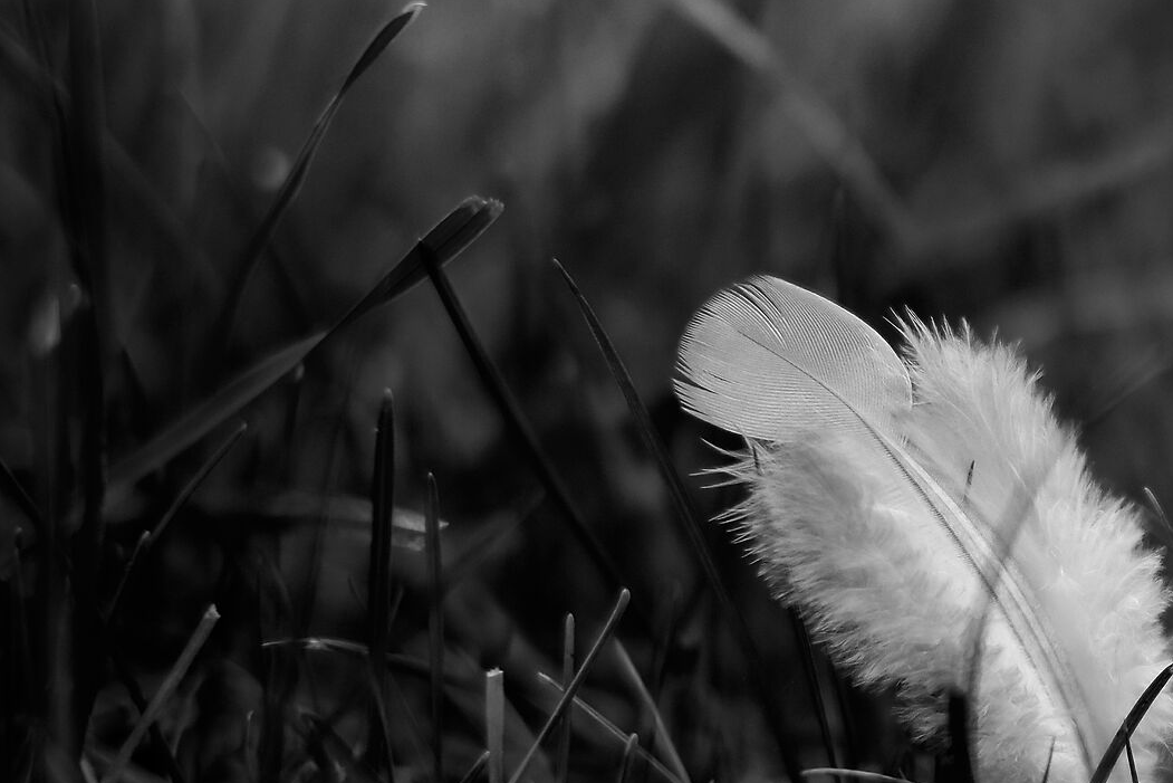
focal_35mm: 121
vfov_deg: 11.3
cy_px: 574
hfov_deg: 16.5
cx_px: 1240
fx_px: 3943
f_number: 1.6
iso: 200
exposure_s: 1/1000
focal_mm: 35
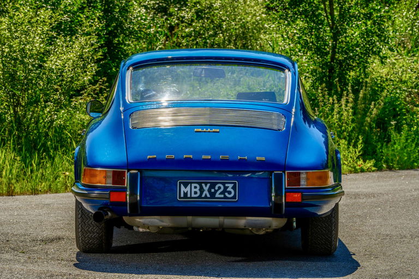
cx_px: 210
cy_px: 140
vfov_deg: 9.5
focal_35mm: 145
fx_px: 1688
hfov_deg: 14.2
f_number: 14
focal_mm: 145
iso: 100
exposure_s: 1/160
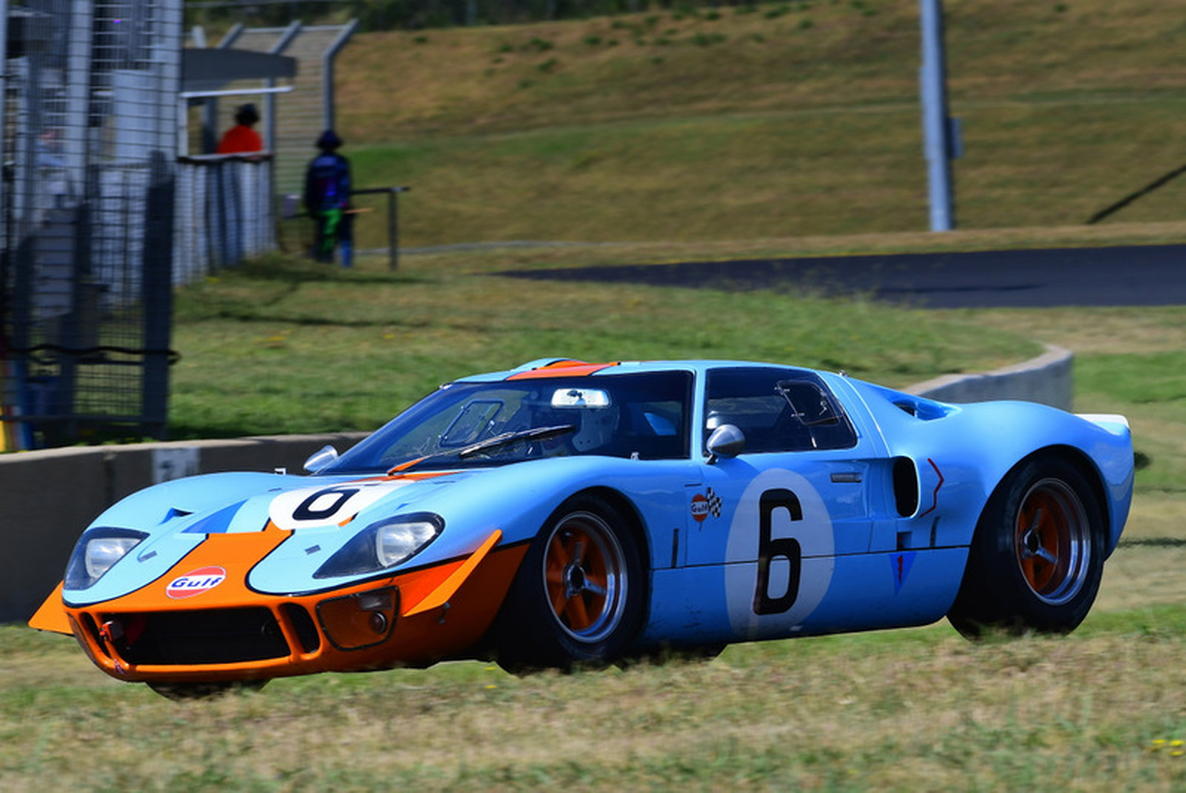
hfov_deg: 5.5
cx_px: 593
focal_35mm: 375
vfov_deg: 3.7
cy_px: 396
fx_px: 12363
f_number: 10
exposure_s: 1/640
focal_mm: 250
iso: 250
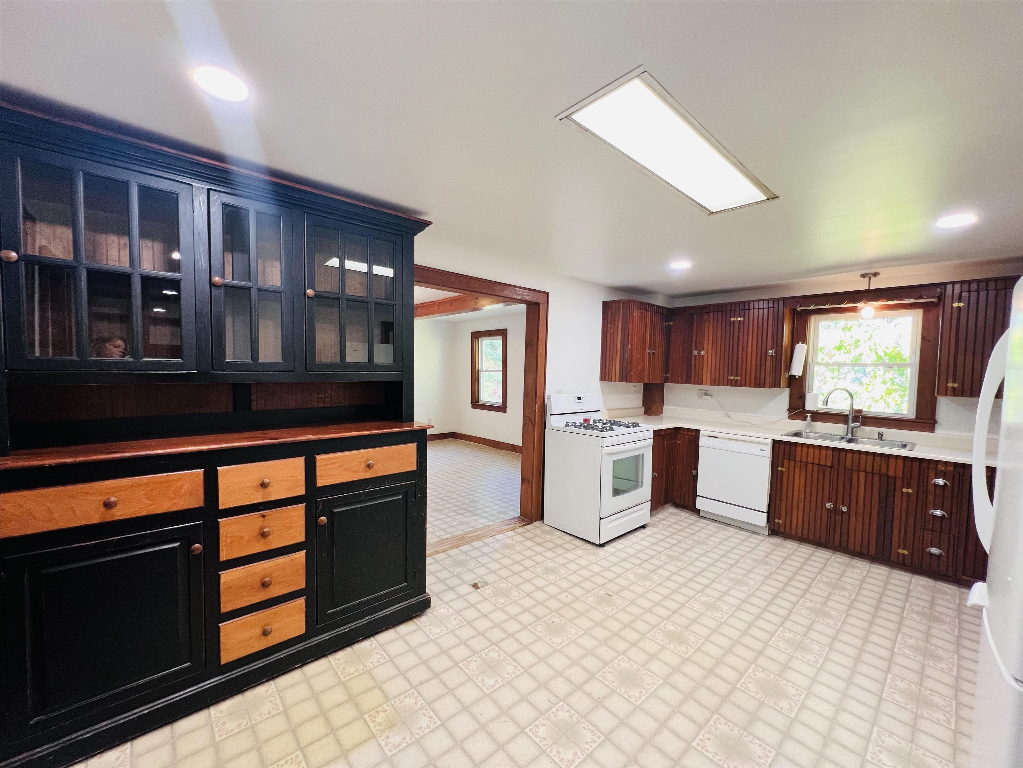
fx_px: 384
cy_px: 384
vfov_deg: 89.9
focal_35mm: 13
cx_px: 512
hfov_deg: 106.2
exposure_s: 1/60
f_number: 1.8
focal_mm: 1.57
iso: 160
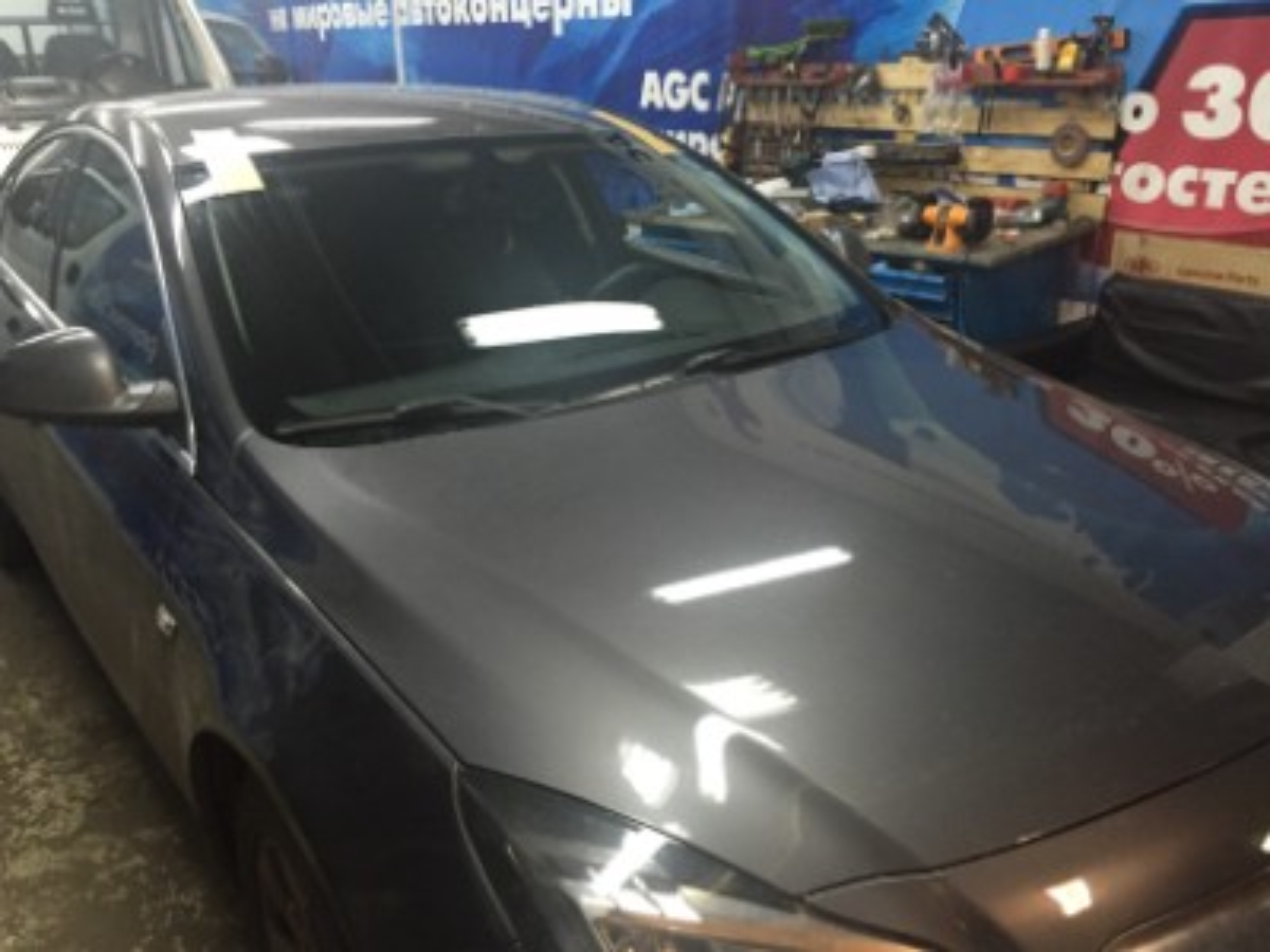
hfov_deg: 61.7
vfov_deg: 48.2
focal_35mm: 29
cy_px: 476
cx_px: 635
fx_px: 1064
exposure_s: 1/33
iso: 250
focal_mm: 4.15
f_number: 2.2
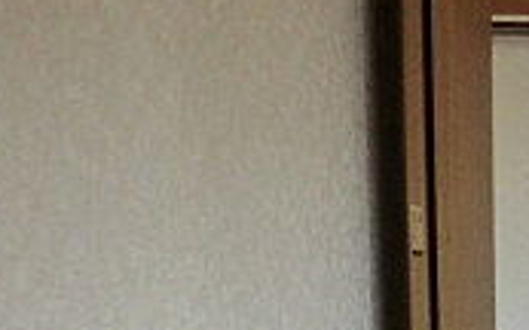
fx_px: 1355
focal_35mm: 94
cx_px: 838
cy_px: 449
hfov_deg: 18.9
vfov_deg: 13.3
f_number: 3.2
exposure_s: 1/60
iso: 320
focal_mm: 4.3
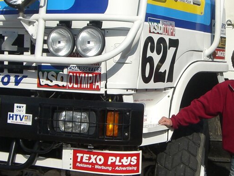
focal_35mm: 90
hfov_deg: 21.5
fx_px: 608
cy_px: 89
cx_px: 186
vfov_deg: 16.4
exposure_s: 1/1250
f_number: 4.3
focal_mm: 6.2
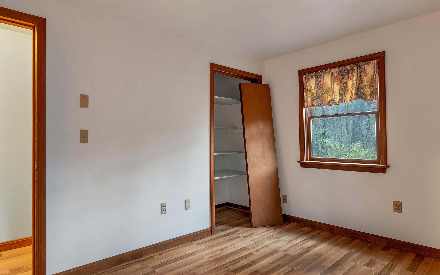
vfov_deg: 57.3
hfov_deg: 81.7
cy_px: 136
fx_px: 252
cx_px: 185
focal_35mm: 21
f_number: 8
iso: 400
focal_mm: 17
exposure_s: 1.6
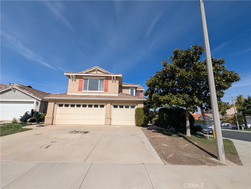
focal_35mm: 13
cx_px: 126
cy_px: 94
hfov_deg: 106.1
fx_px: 94
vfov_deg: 90.0
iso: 48
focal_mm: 1.95
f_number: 2.2
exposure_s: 1/2874
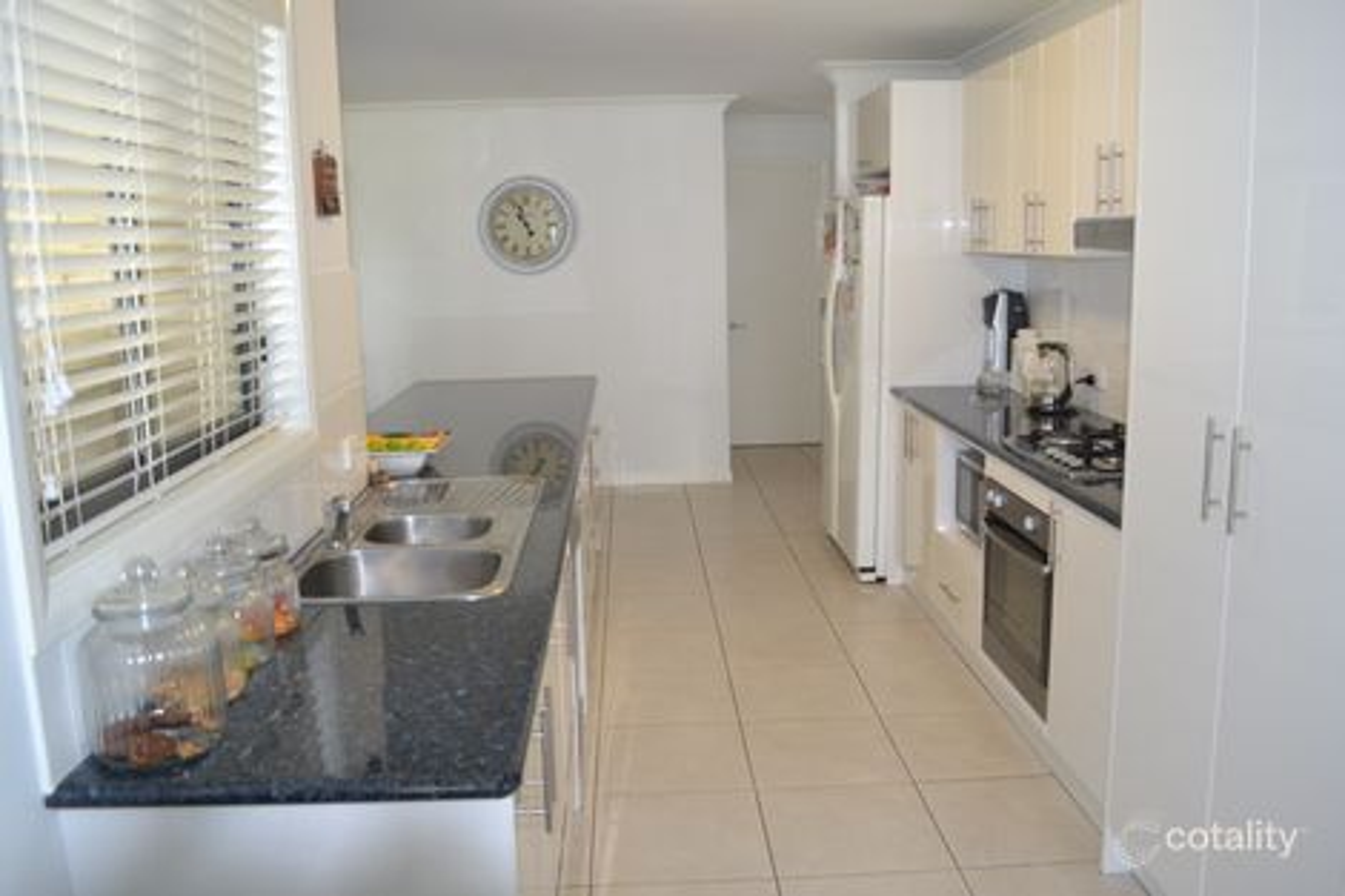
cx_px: 672
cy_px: 448
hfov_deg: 67.4
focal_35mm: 27
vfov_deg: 47.9
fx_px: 1008
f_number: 3.5
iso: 1000
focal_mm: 18
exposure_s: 1/60
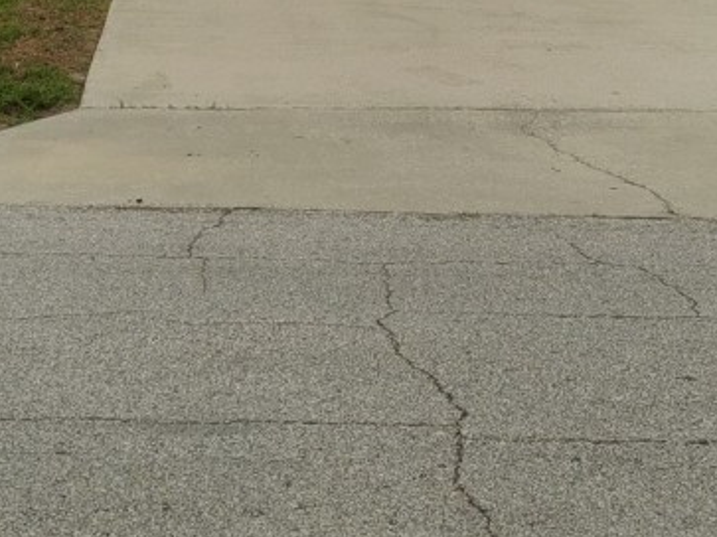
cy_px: 75
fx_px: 1636
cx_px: 308
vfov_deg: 18.4
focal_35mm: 79
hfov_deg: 24.7
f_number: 2.65
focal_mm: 3.69
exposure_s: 1/1604
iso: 50
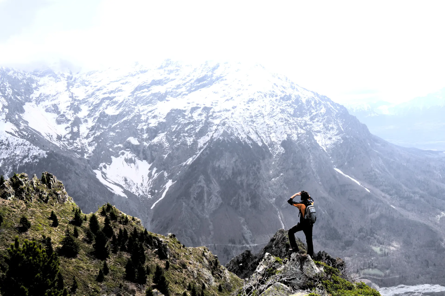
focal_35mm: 27
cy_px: 148
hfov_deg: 67.4
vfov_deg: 47.9
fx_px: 334
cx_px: 222
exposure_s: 1/500
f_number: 3.2
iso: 160
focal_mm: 18
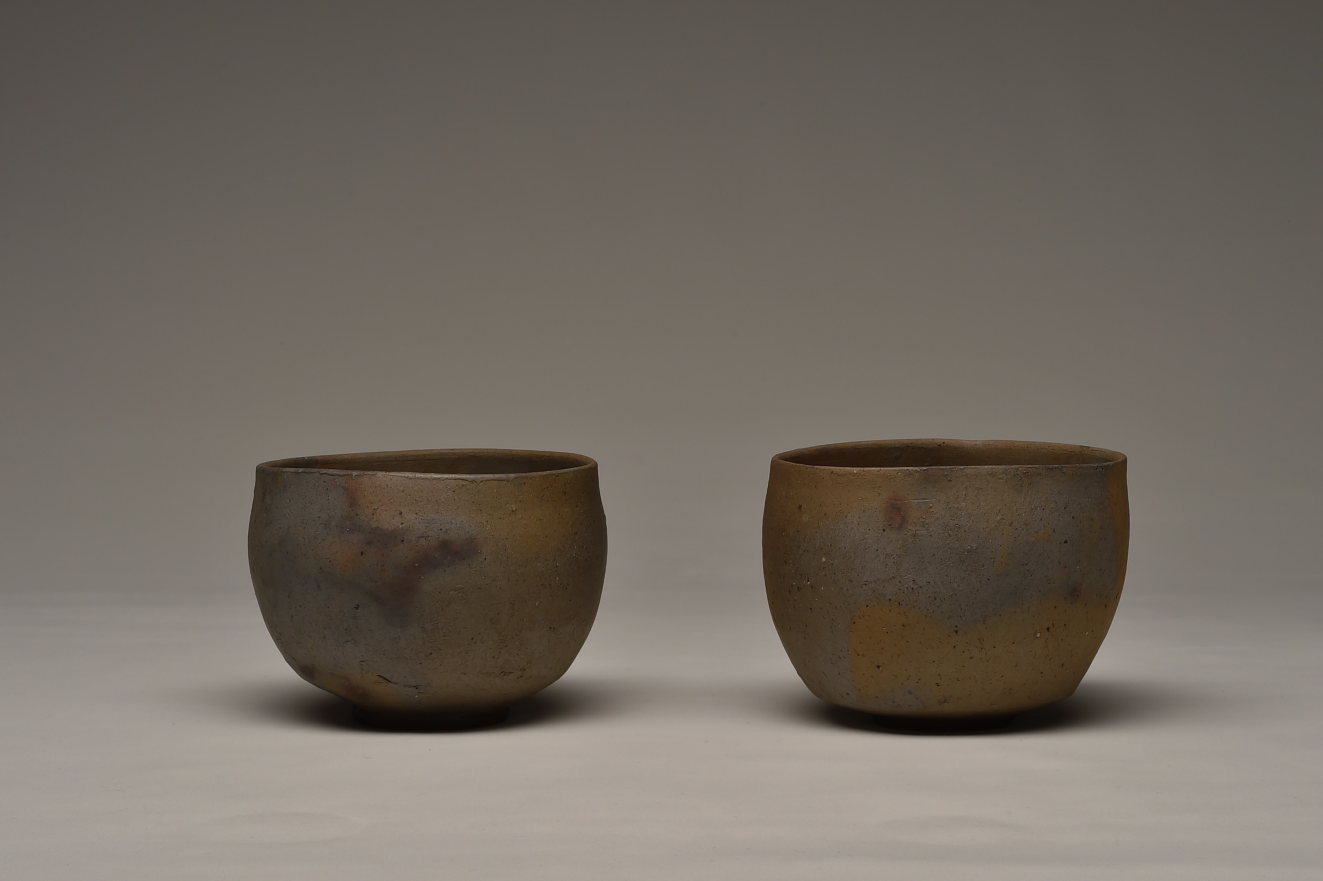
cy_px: 440
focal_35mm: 85
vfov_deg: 16.1
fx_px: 3122
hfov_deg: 23.9
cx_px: 662
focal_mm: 85
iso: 100
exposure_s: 1/125
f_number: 24
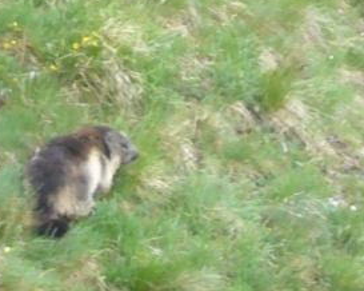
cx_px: -61
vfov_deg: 5.3
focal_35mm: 292
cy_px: -33
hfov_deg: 6.6
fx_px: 3143
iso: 80
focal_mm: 16.8
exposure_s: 1/40
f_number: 5.6
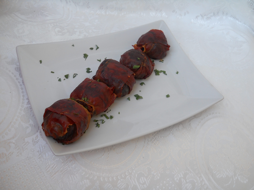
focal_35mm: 41
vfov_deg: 35.1
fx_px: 301
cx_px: 127
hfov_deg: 45.8
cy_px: 95
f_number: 3.1
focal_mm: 6.72
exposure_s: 1/50
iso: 80
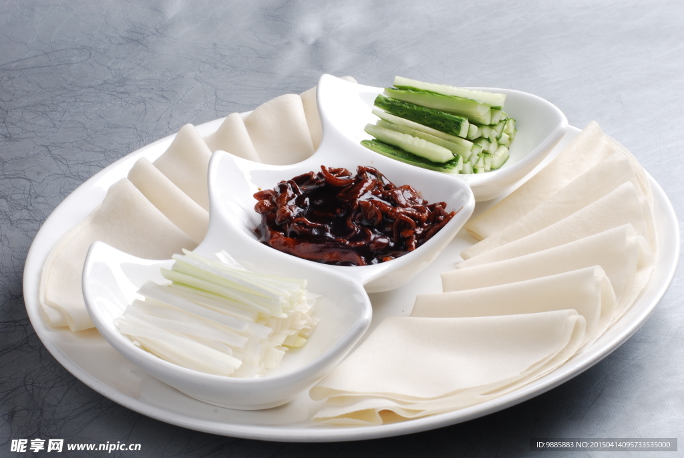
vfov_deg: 18.2
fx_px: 1426
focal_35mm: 75
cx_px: 342
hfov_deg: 27.0
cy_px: 229
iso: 100
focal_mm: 50
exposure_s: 1/125
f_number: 16
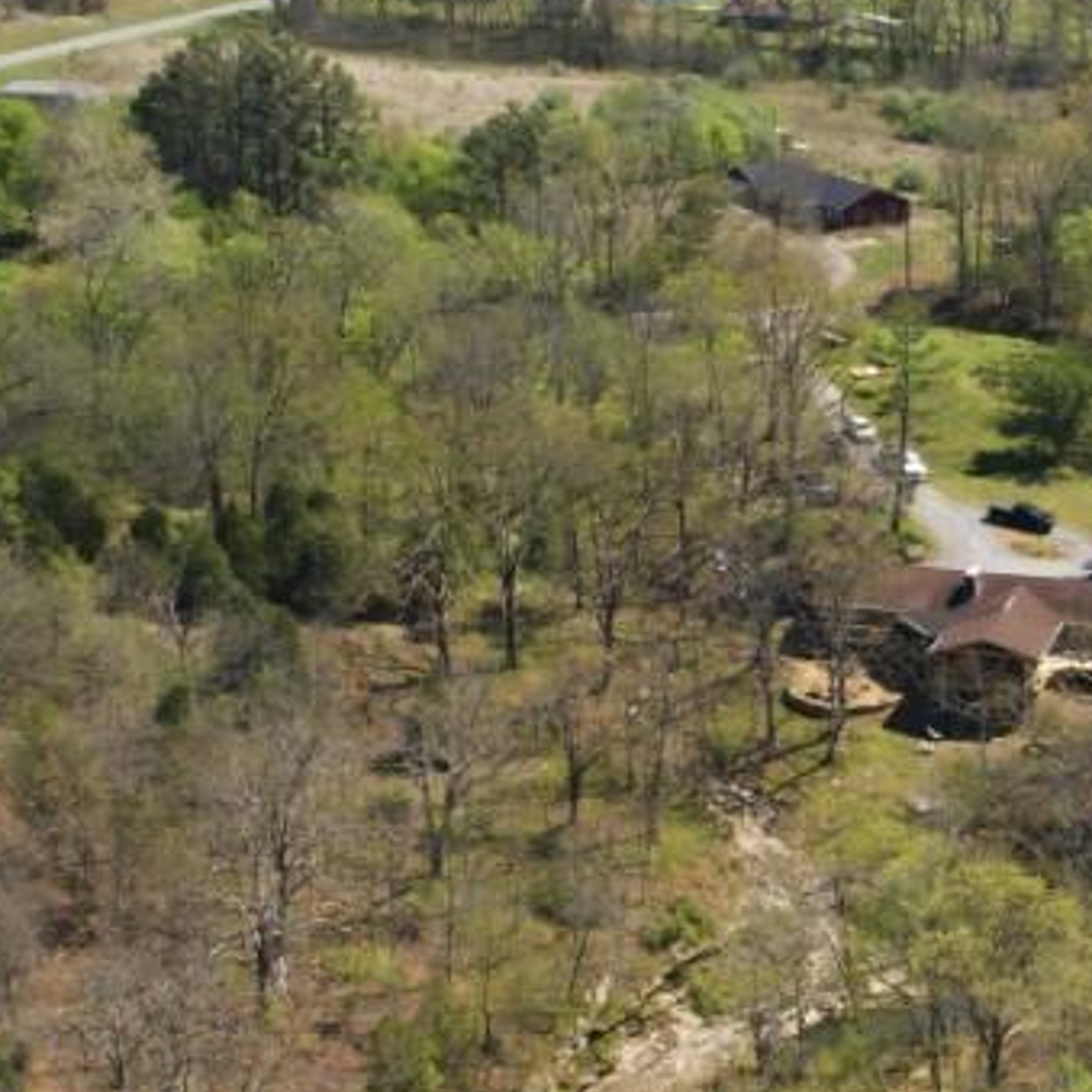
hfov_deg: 22.7
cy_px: 575
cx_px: 908
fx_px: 2677
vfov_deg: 23.1
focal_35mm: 75
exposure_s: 1/320
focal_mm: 12.3
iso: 200
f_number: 10
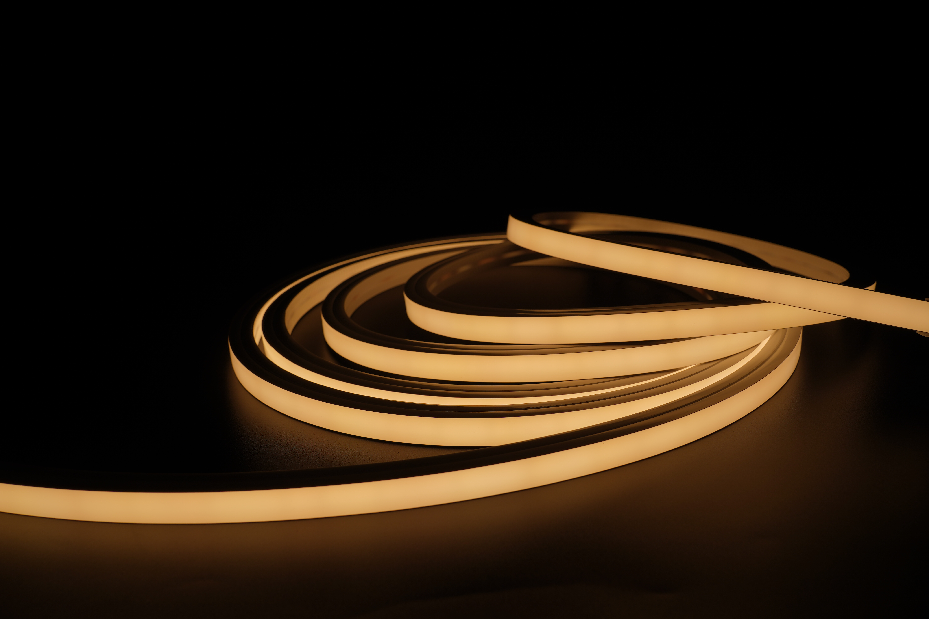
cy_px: 310
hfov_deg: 54.4
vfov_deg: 37.9
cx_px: 464
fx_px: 903
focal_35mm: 35
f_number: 8
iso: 50
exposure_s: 1/250
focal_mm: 35
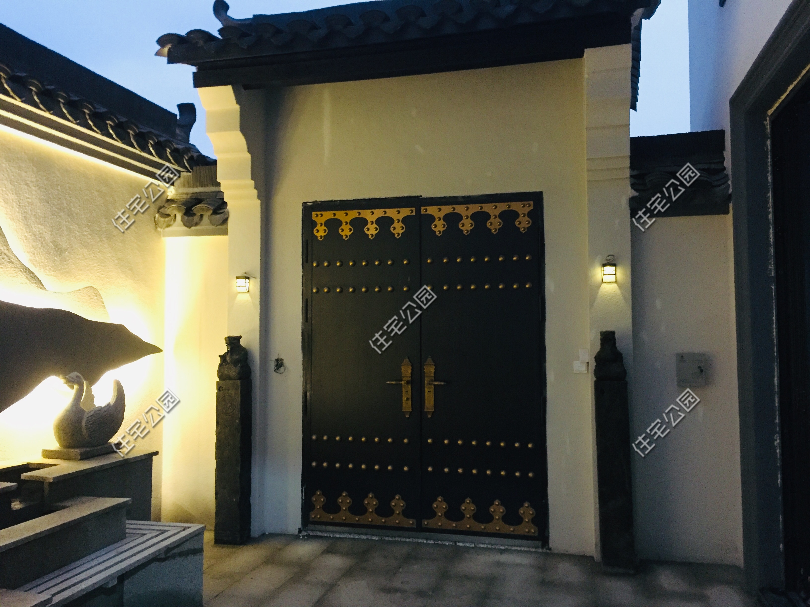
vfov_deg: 48.2
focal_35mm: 29
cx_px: 405
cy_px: 304
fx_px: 679
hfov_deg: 61.7
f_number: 2.2
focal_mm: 4.15
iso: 800
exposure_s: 1/17
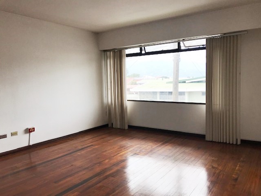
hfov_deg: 63.4
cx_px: 130
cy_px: 98
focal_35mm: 28
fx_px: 211
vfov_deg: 49.7
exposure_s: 1/289
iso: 20
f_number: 1.8
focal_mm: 3.99
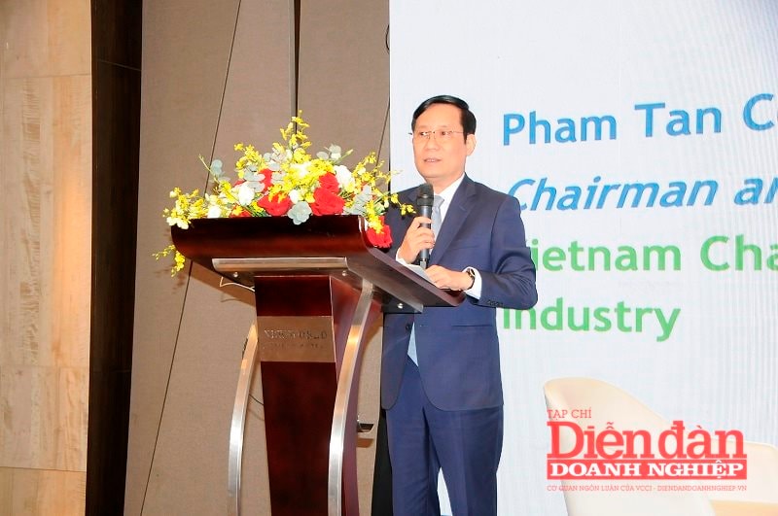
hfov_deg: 30.6
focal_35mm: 66
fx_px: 1424
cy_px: 258
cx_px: 389
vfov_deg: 20.6
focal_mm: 44
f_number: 5
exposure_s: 1/60
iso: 800
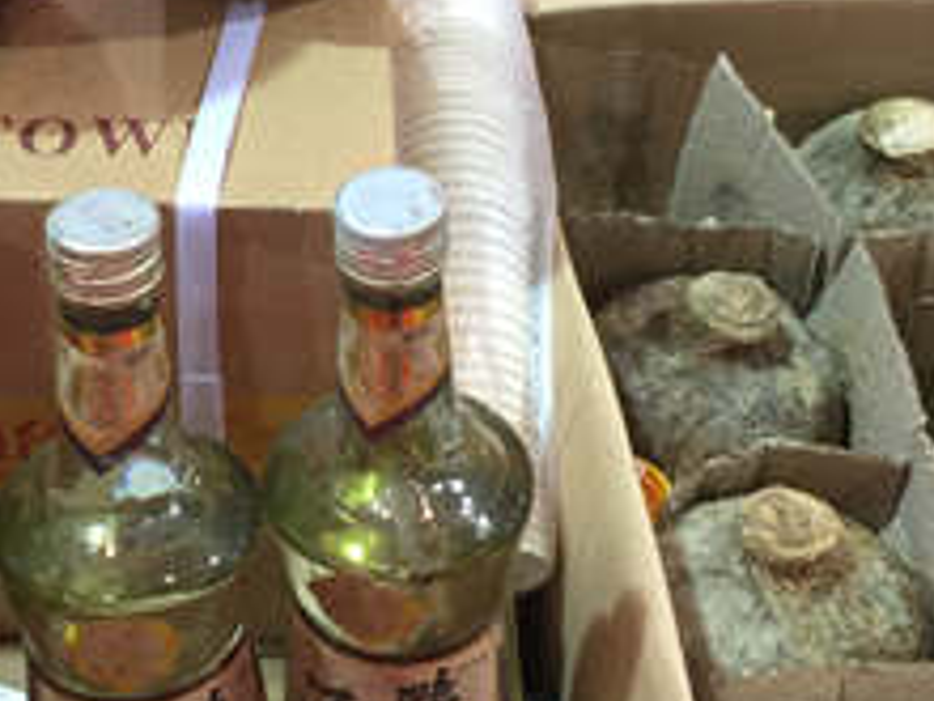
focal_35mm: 79
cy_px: 187
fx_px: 2132
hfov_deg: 24.6
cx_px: 318
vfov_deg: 18.6
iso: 40
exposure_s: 1/17
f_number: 2.2
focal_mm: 4.15
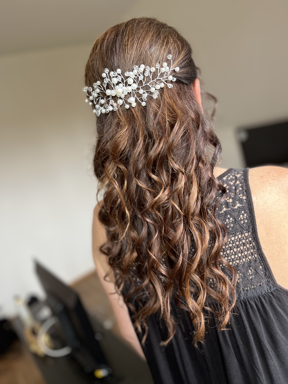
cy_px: 192
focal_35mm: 26
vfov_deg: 67.3
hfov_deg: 53.1
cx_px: 144
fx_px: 288
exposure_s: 1/50
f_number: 1.6
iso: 160
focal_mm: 5.1
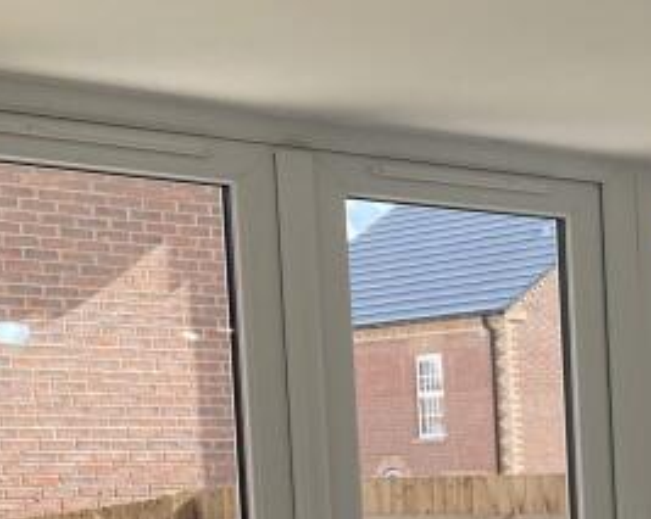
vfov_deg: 14.1
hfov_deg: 16.0
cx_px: 1112
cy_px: 680
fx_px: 2021
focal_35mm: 105
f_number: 1.8
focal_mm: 3.99
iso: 20
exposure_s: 1/304
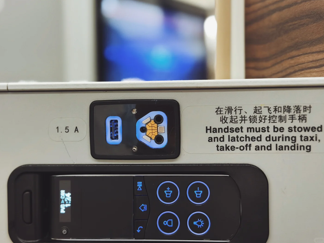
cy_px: 122
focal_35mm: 49
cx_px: 162
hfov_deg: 38.9
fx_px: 459
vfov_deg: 29.7
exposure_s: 1/19
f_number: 1.78
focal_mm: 6.76
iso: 800
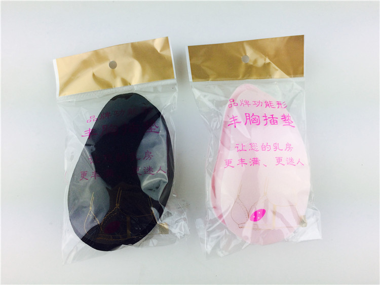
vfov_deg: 48.2
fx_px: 318
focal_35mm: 29
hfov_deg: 61.7
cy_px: 142
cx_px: 190
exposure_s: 1/357
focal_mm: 4.15
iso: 32
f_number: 2.2
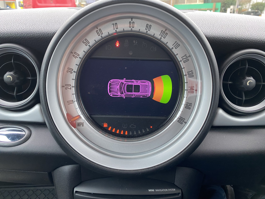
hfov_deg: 67.3
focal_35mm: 26
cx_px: 132
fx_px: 199
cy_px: 100
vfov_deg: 53.1
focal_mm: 4.25
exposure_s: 1/60
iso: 160
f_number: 1.8
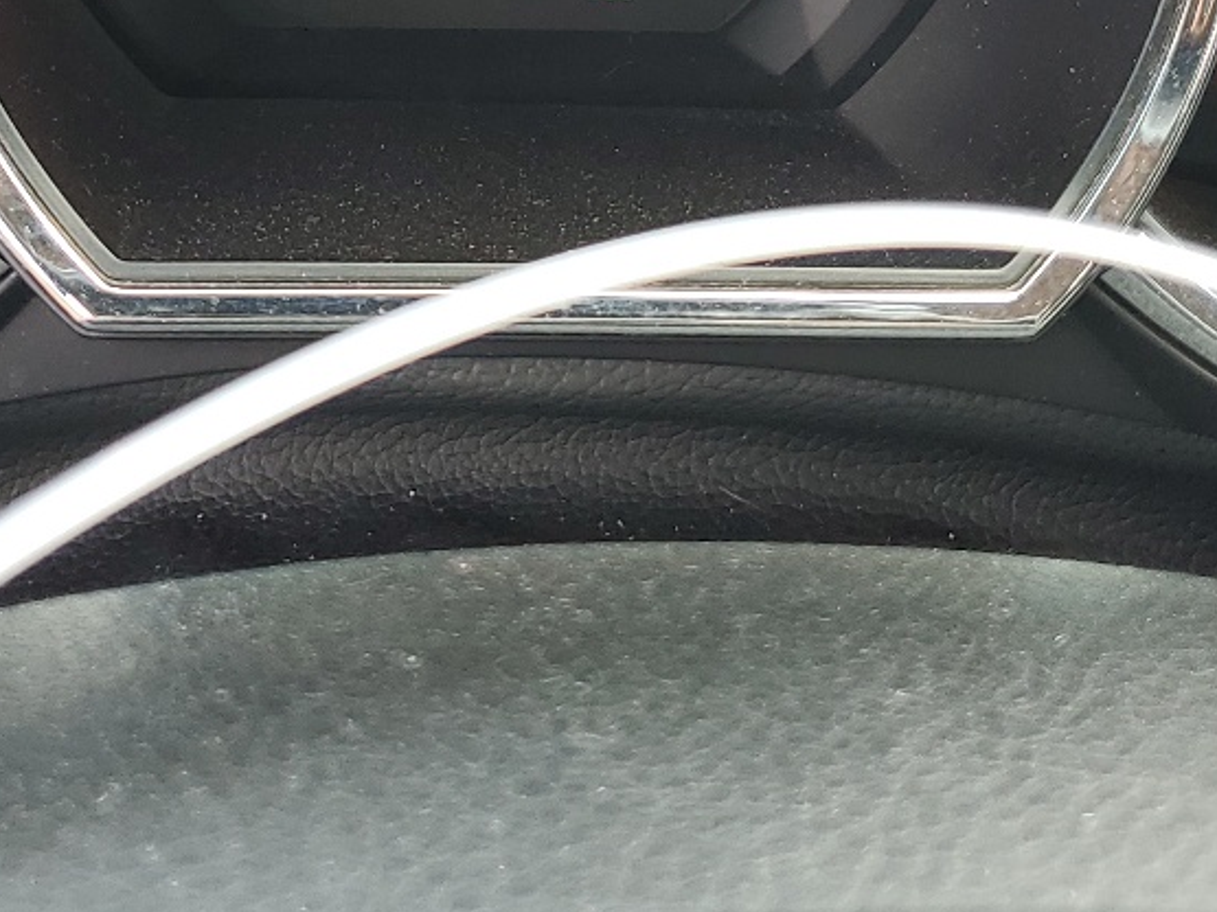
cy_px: -355
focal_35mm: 75
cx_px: 414
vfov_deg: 18.0
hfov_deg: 25.9
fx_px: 2636
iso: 50
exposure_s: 1/128
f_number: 1.5
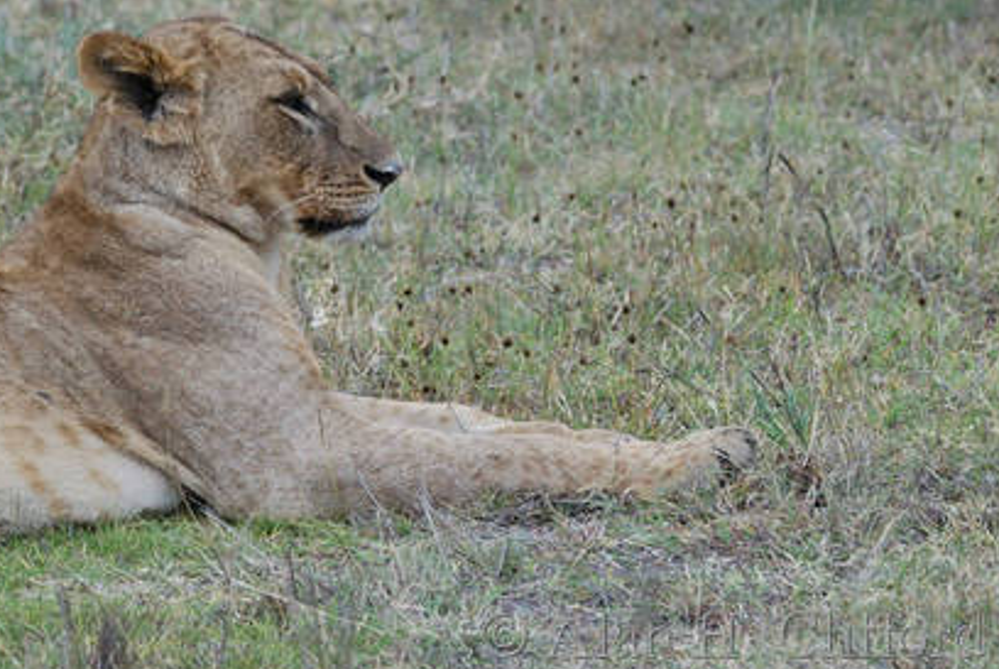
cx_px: 196
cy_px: 120
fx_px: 17862
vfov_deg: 2.1
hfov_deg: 3.2
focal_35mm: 643
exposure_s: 1/400
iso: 900
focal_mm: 250
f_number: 5.3
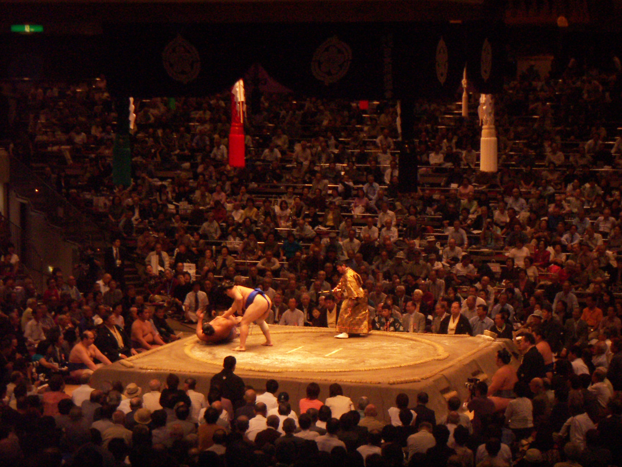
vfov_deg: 13.7
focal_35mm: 108
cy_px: 234
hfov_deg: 18.2
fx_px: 1941
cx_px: 311
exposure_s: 1/100
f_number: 3.7
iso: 200
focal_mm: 14.1
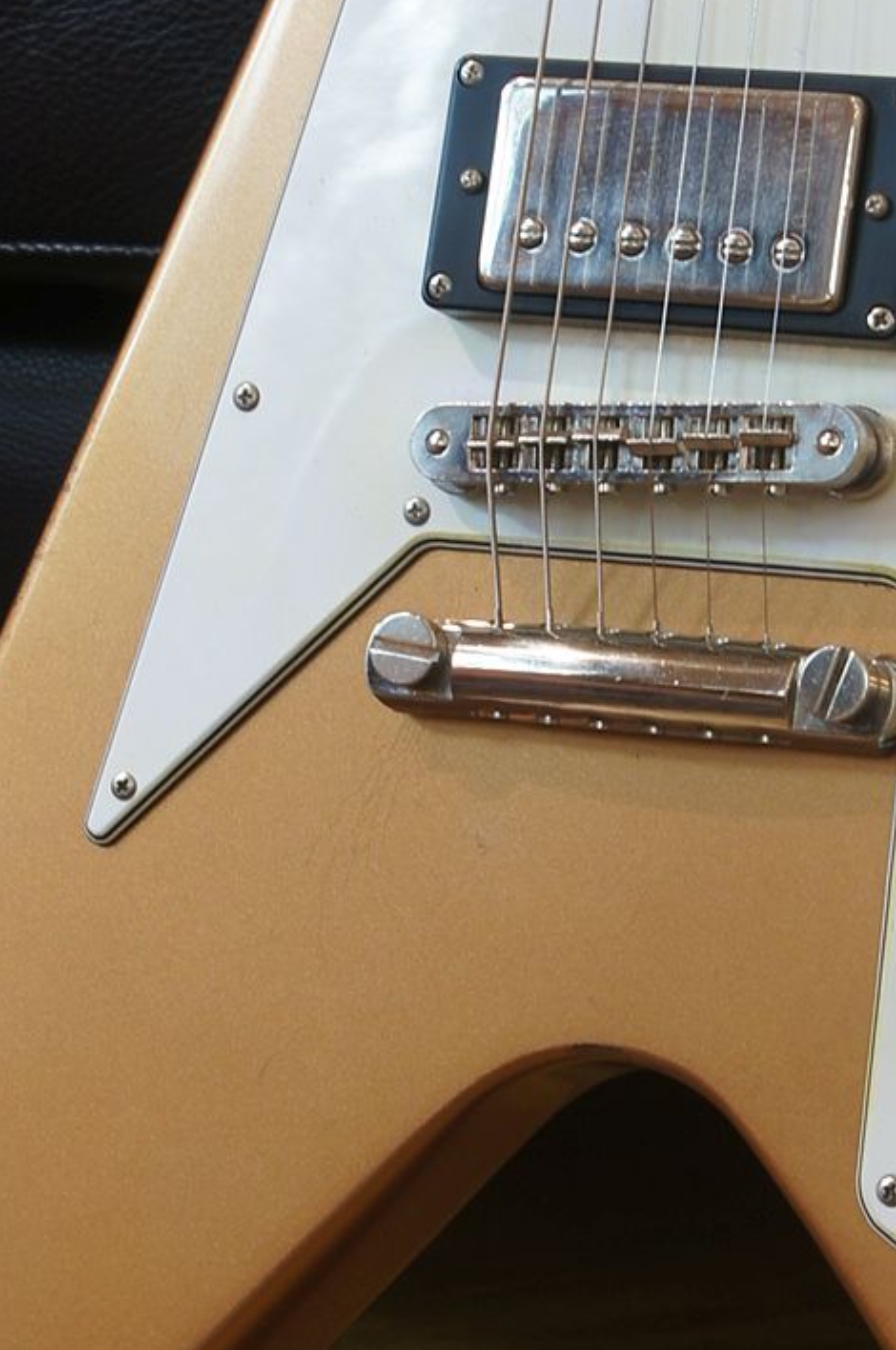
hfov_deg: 8.1
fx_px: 6350
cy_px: 643
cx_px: 730
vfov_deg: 12.1
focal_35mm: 170
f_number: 6.3
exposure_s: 1/3
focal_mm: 35
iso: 100
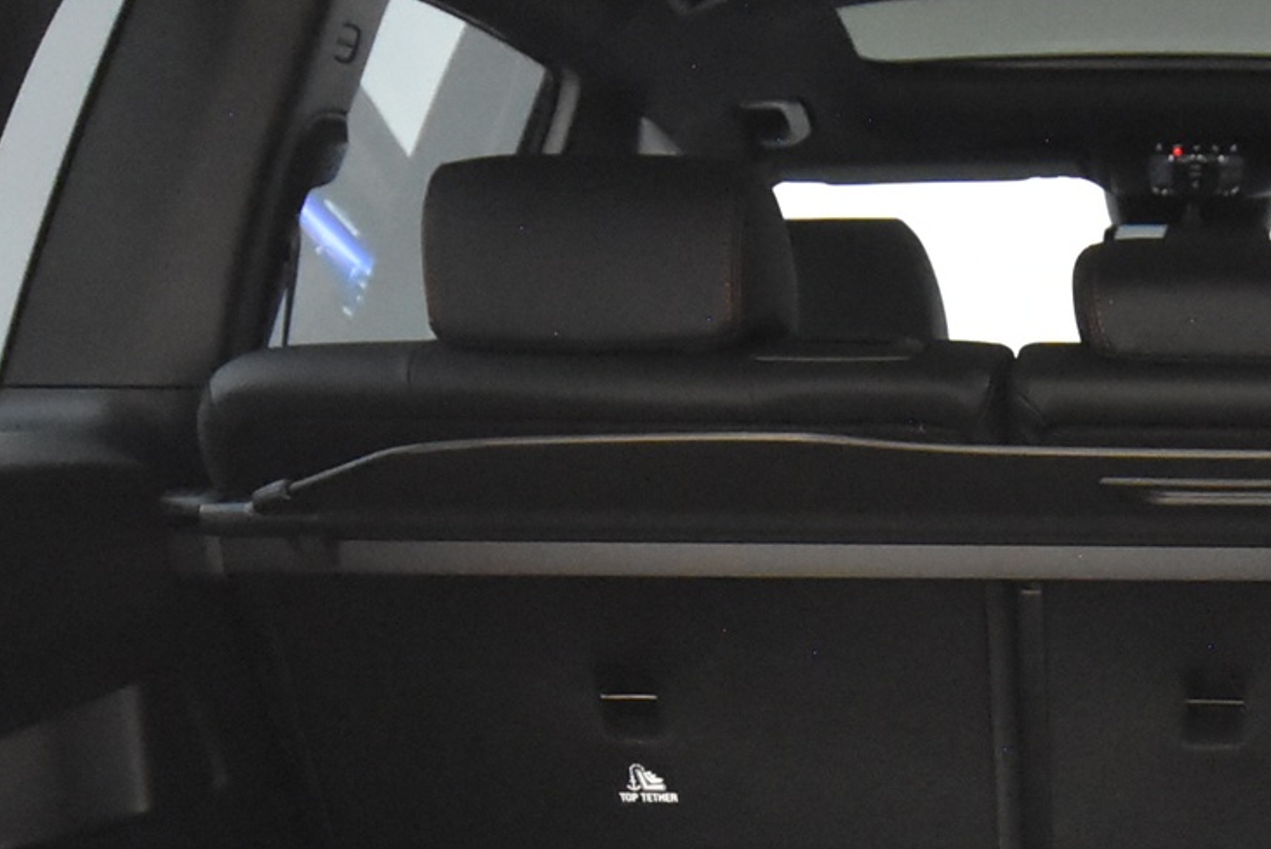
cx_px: 1240
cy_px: 996
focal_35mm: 67
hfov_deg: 28.5
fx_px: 2356
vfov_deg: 19.3
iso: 5600
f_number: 4.5
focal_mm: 13
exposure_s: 1/60
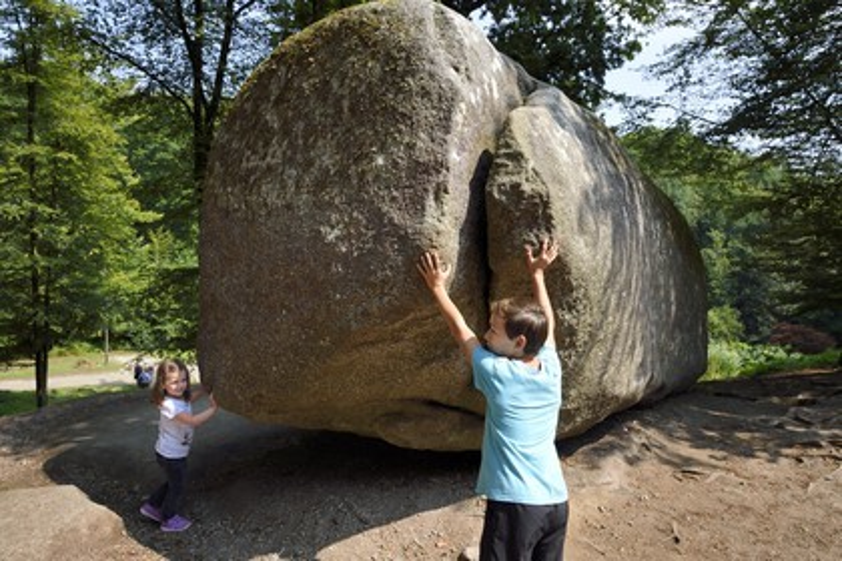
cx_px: 421
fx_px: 561
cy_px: 280
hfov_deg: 73.7
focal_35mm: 24
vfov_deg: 53.1
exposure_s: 1/200
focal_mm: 24
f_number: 10
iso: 200
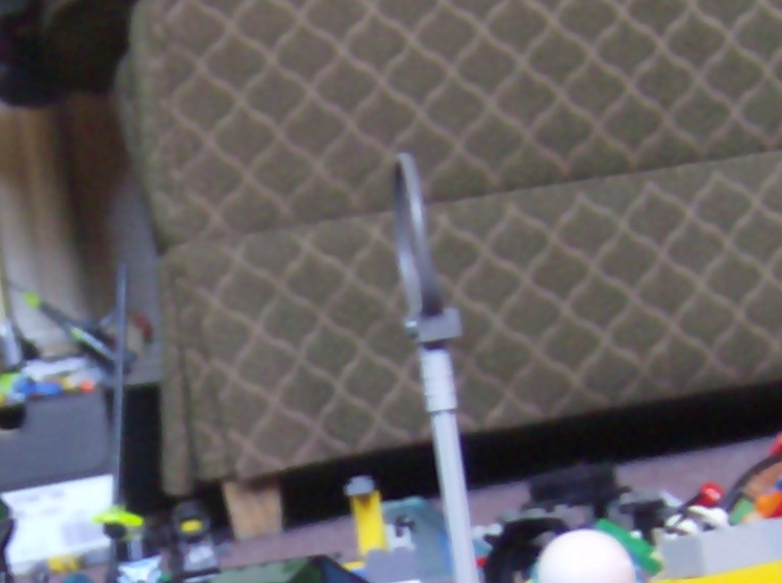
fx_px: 2751
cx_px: 121
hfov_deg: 16.0
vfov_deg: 11.9
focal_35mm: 122
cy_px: 644
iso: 200
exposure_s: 1/3.45
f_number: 2.8
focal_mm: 6
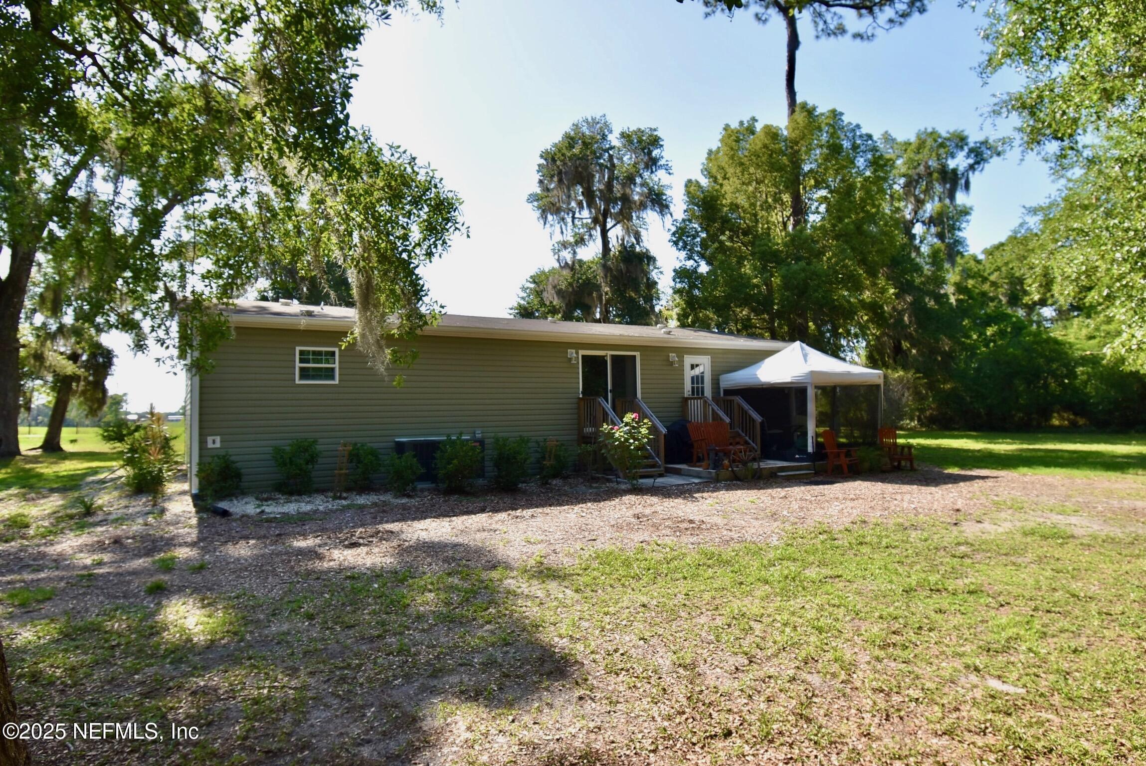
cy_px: 383
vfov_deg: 63.3
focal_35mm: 20
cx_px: 573
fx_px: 621
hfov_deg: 85.4
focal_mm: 13
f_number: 7.1
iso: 200
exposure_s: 1/400
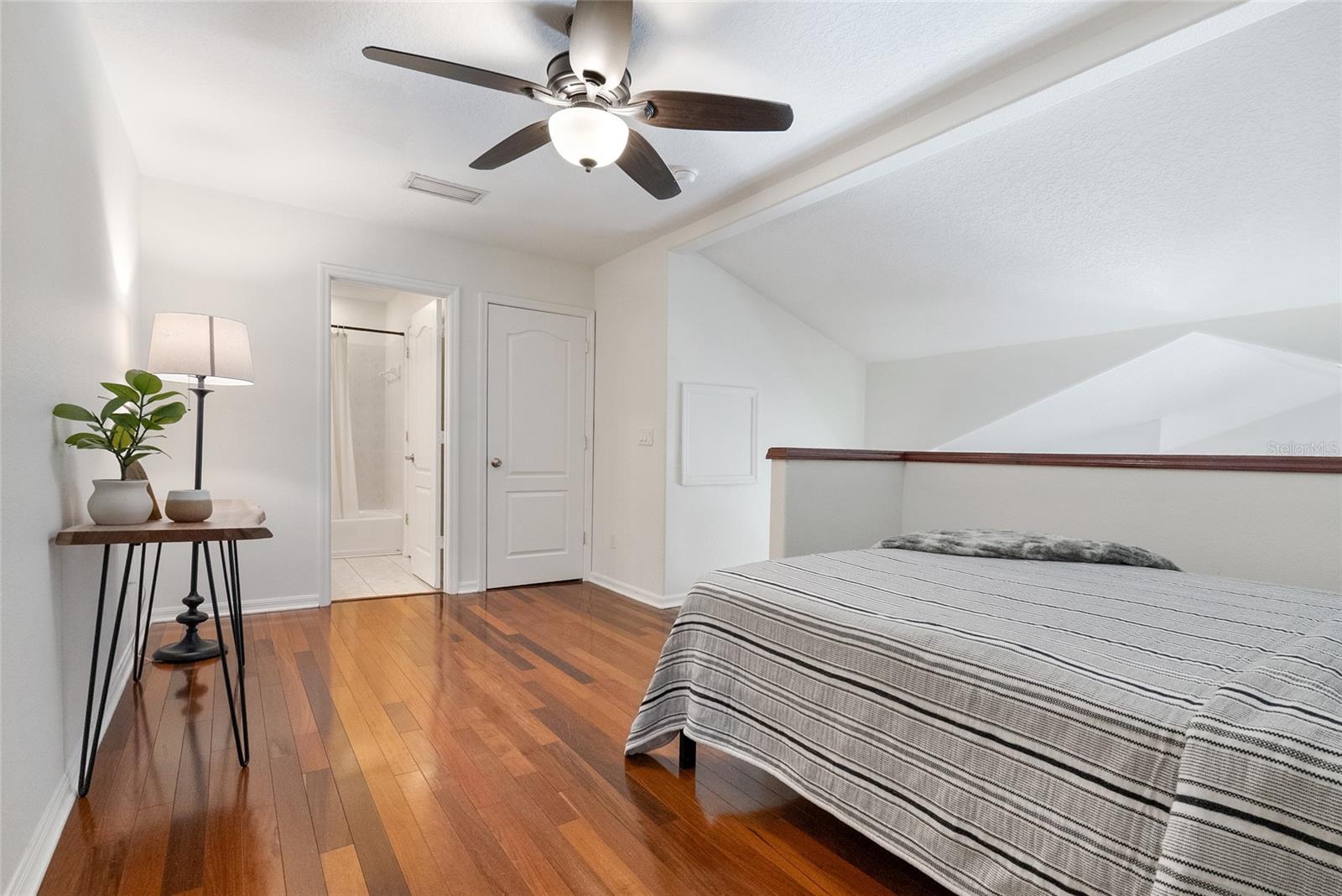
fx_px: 634
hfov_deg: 93.3
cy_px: 448
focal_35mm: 17
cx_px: 671
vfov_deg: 70.5
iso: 8000
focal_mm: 17
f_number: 9
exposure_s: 1/30
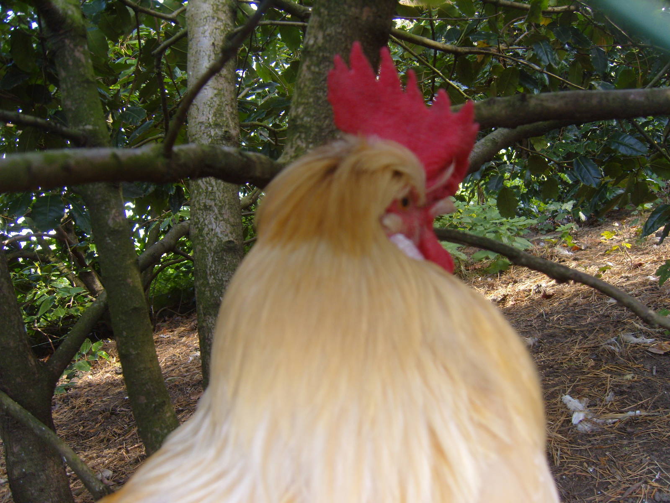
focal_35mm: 35
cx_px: 335
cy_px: 252
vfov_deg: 40.7
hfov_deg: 52.6
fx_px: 677
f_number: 2.8
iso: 91
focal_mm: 7.4
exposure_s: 1/30
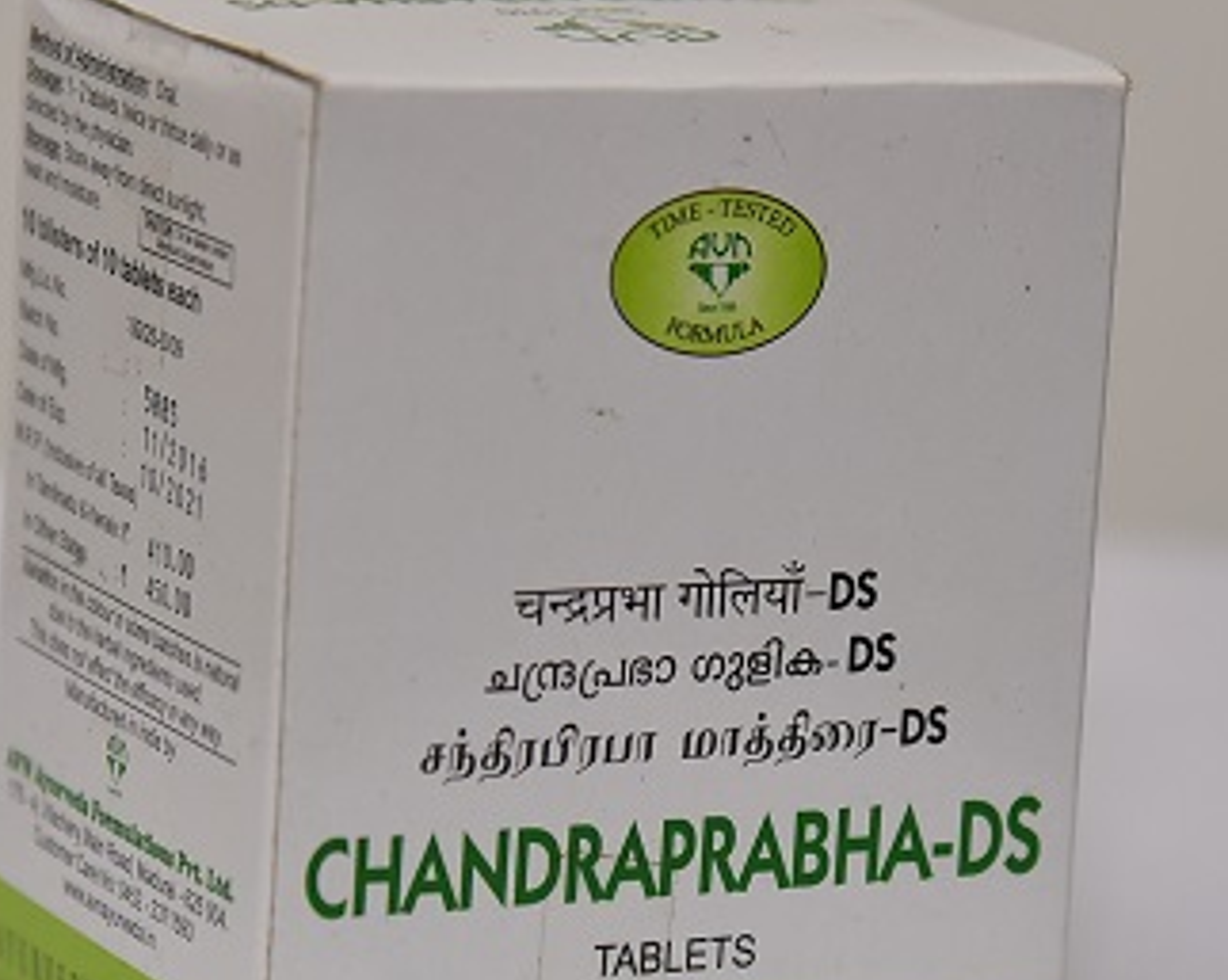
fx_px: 6681
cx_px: 572
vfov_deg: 8.4
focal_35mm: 184
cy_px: 557
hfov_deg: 10.5
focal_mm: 120
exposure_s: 1/160
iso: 1600
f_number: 5
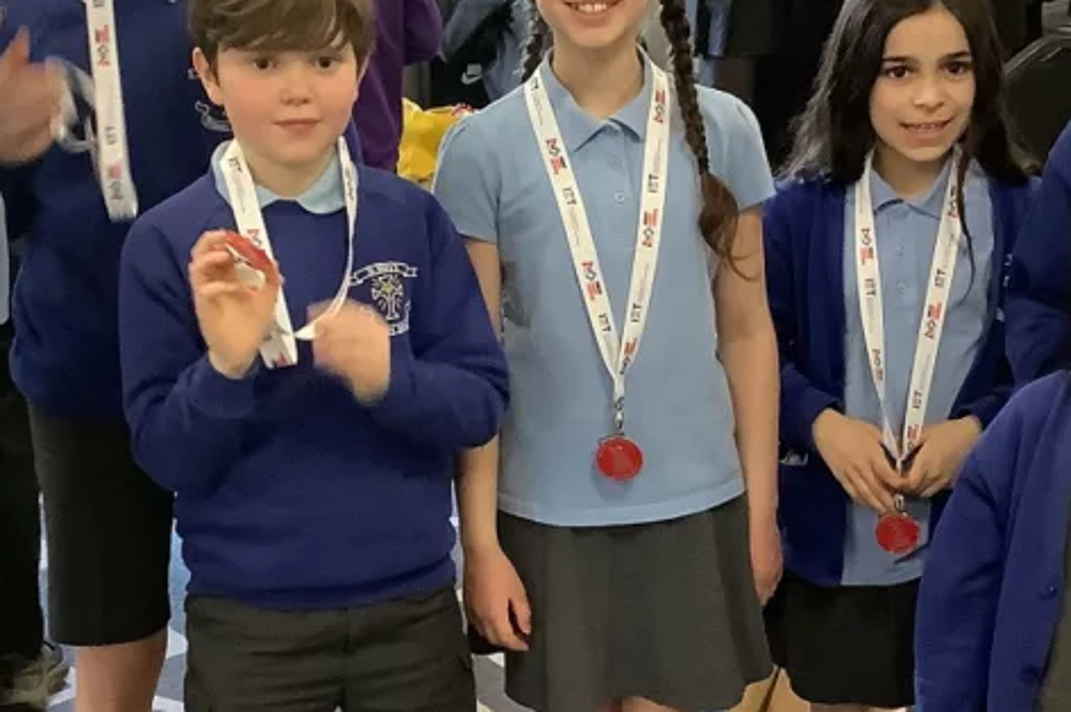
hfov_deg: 28.8
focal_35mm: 70
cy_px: 533
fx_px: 2081
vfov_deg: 19.3
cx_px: 615
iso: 250
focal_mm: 3.3
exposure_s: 1/33
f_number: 2.4
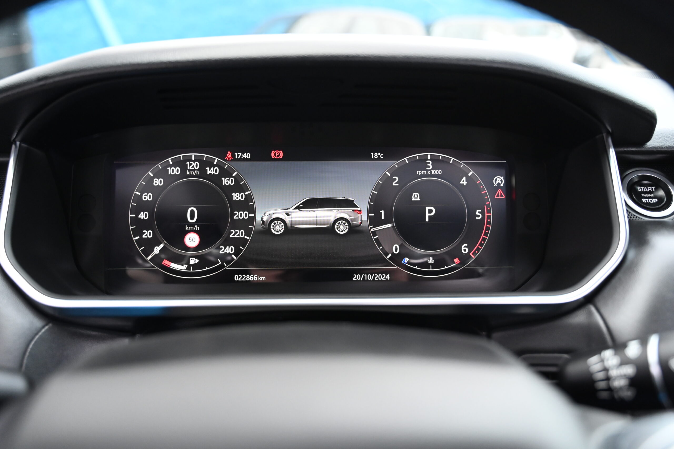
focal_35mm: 32
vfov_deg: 40.5
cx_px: 337
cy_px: 224
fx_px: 608
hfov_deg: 58.0
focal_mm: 32.5
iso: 2200
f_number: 4
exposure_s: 1/125
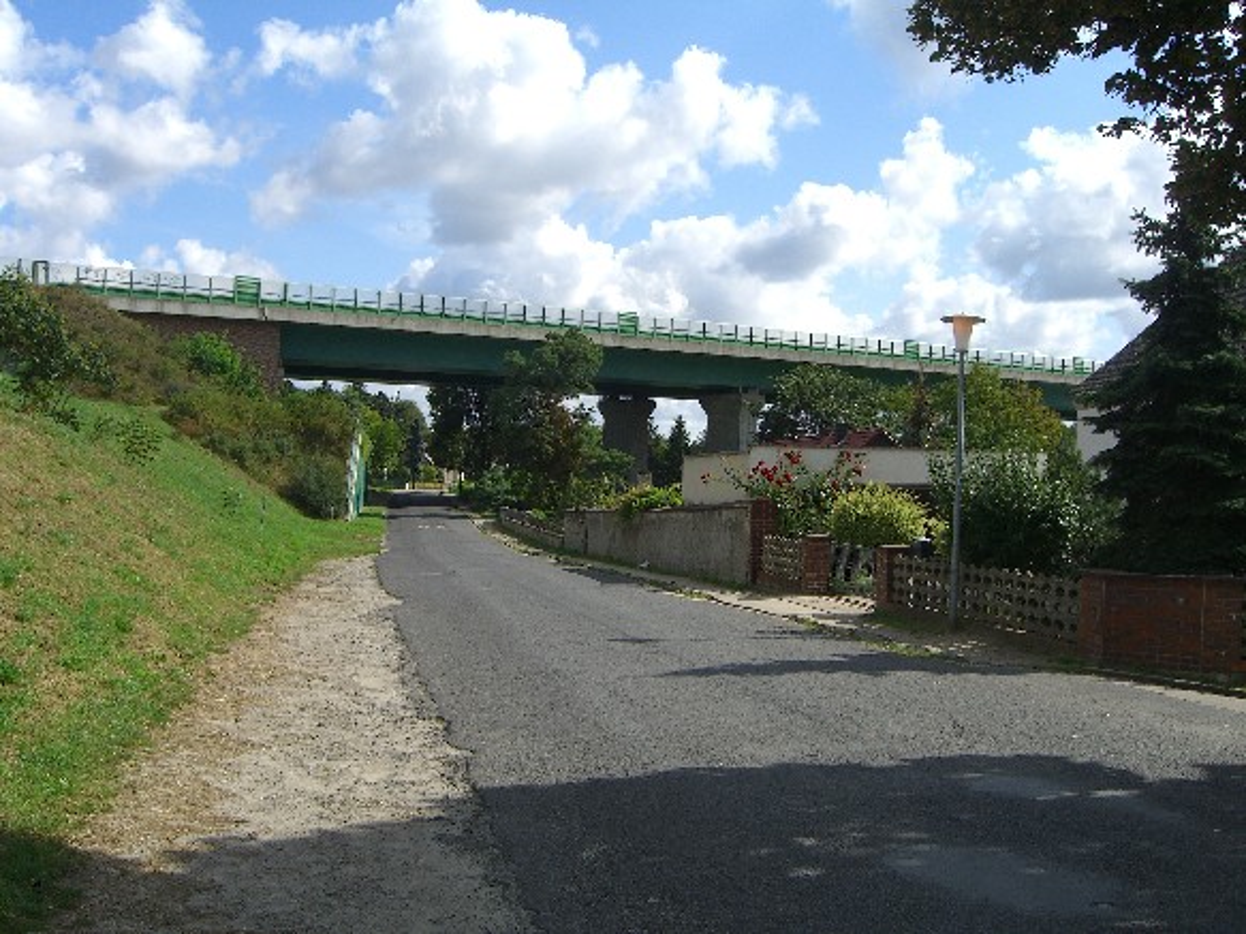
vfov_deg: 37.7
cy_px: 467
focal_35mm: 38
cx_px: 623
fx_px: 1368
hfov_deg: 49.0
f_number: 8
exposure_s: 1/160
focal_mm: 7.9
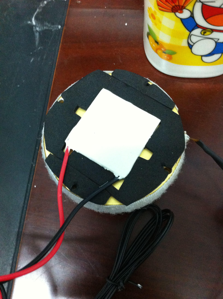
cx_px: 112
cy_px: 150
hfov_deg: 40.6
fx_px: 301
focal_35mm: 35
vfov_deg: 52.7
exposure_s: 1/15
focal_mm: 3.85
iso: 500
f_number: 2.8
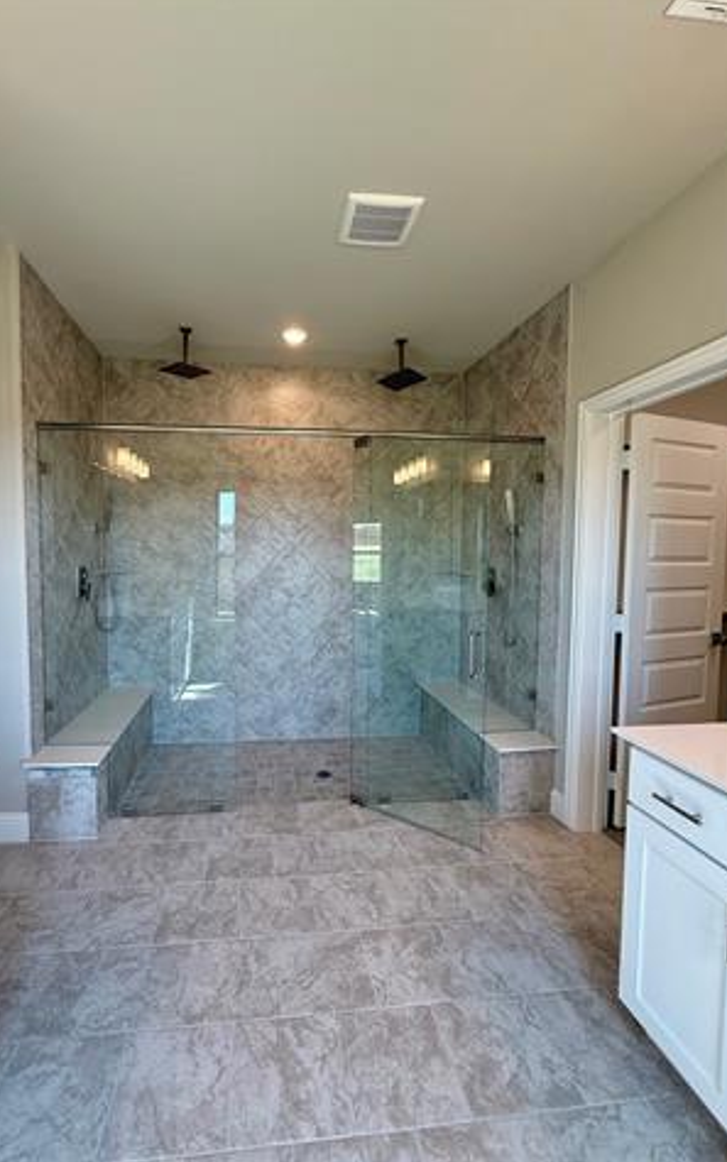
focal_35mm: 15
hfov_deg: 74.3
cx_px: 304
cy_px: 577
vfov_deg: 101.5
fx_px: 475
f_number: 2.2
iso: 80
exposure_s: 1/120
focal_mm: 2.22
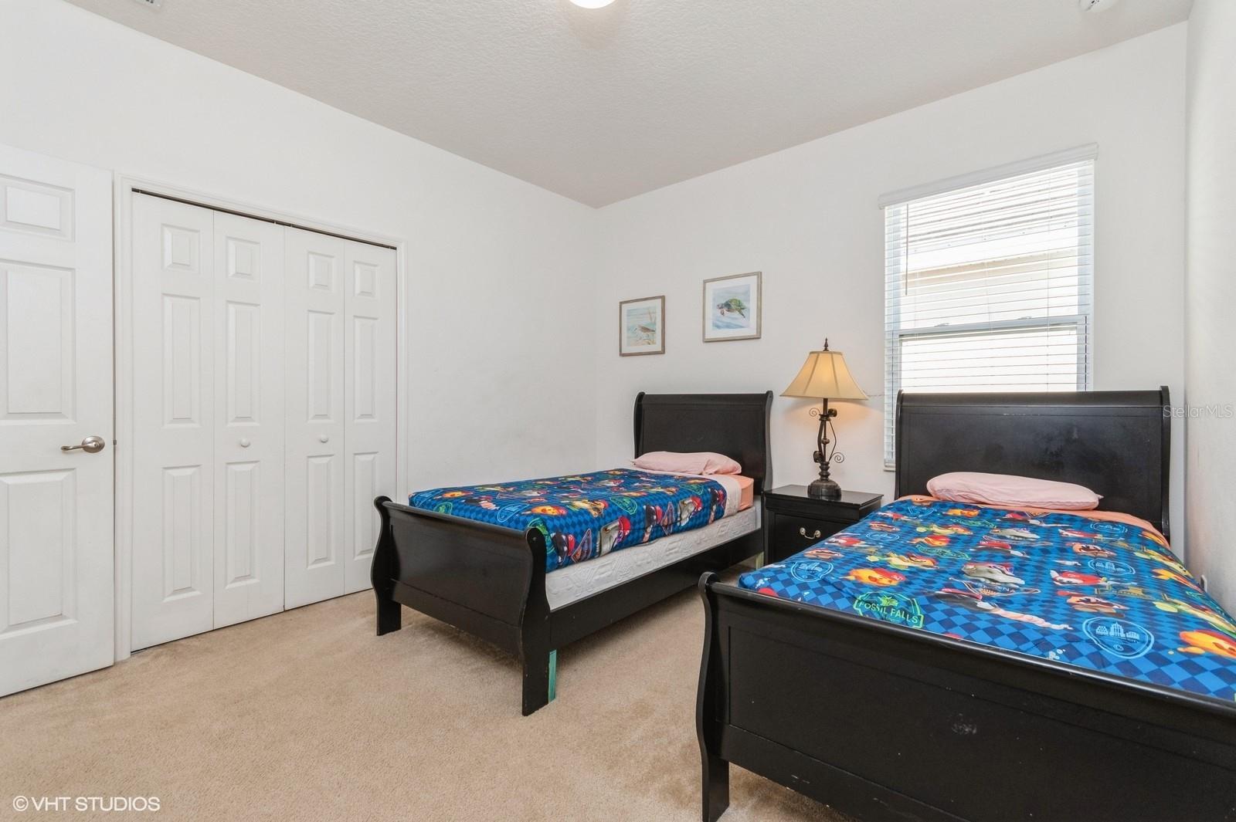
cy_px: 411
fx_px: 515
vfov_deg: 77.3
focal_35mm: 15
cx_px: 618
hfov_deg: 100.4
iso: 400
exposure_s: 1/50
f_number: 9
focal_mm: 10
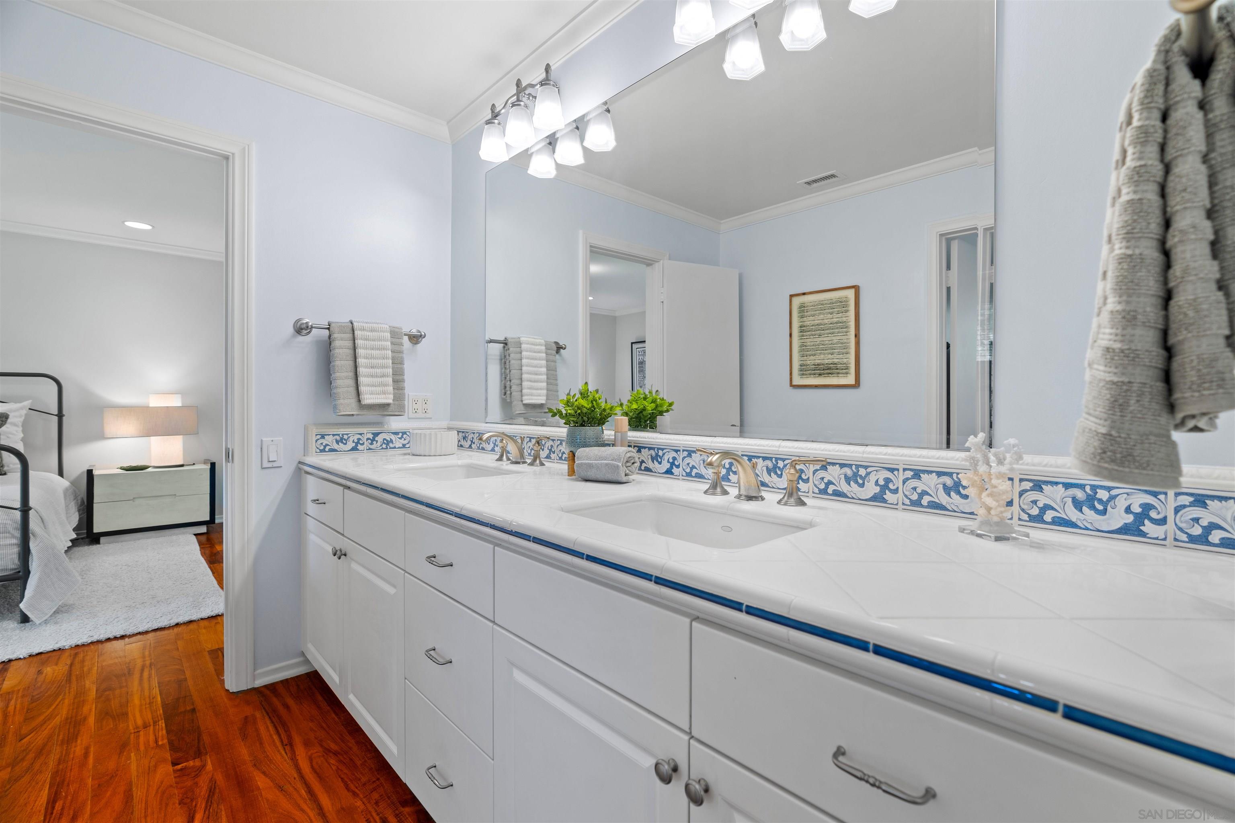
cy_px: 412
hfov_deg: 96.7
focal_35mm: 16
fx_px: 549
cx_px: 618
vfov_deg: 73.7
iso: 250
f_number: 5
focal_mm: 16
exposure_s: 1/5
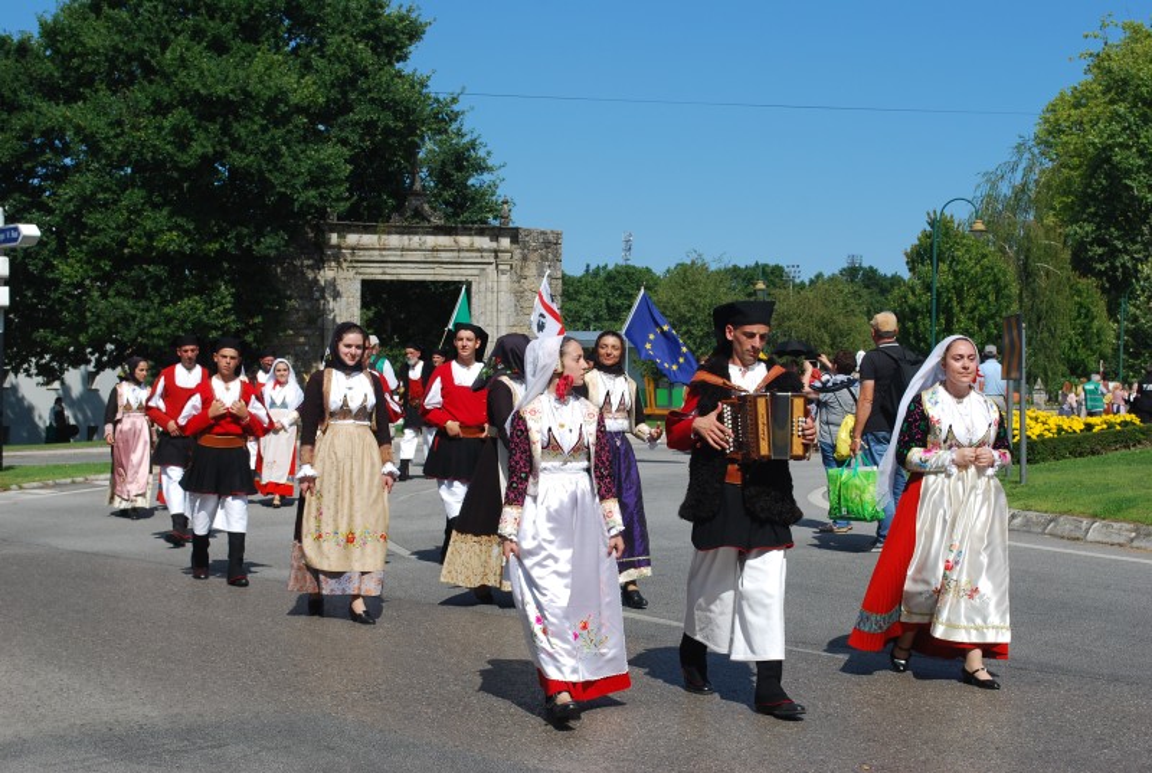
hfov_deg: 33.3
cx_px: 576
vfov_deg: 22.7
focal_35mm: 60
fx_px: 1924
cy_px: 386
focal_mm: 40
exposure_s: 1/320
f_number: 9
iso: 100
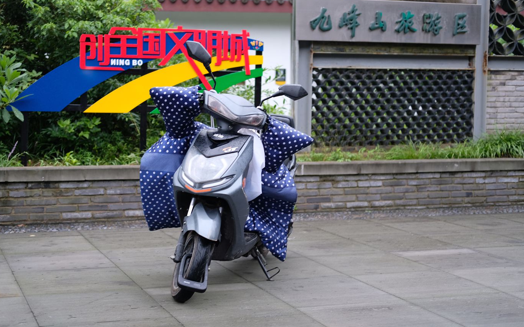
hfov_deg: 34.5
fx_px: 843
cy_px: 143
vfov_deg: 22.0
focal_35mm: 59
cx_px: 239
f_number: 2
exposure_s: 1/15
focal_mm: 35
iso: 200
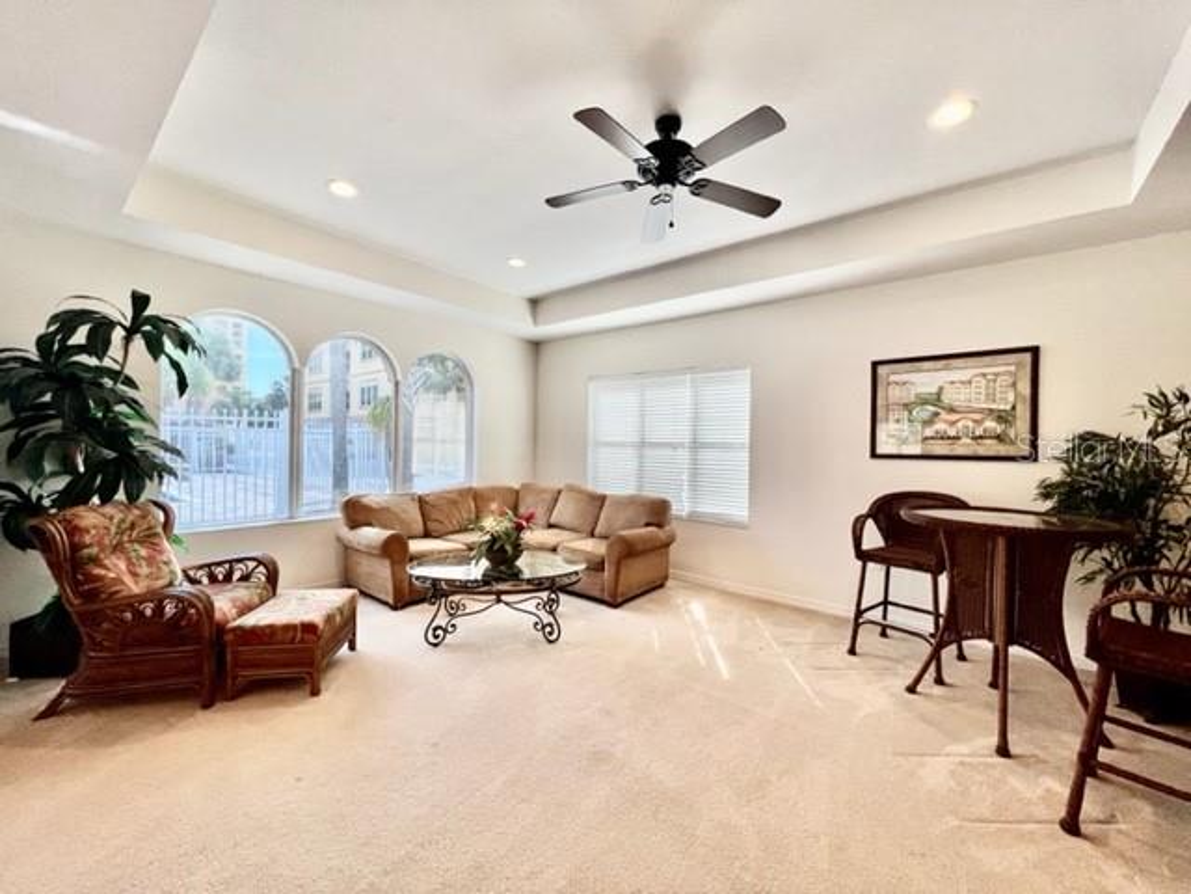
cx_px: 596
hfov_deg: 106.2
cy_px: 447
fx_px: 447
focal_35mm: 13
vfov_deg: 89.9
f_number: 1.8
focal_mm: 1.57
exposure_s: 1/120
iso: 100
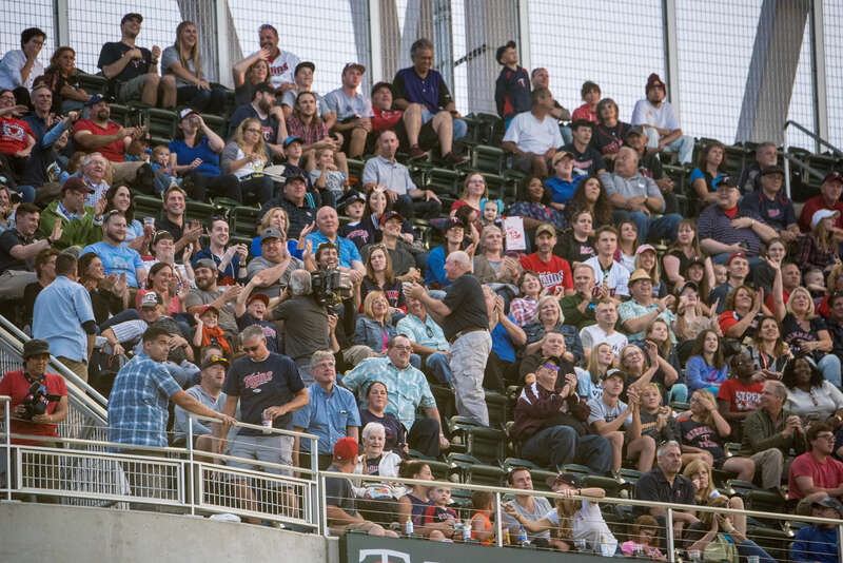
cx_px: 422
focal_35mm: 360
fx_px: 8433
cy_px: 282
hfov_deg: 5.7
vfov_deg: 3.8
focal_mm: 360
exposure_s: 1/250
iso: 2500
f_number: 5.6
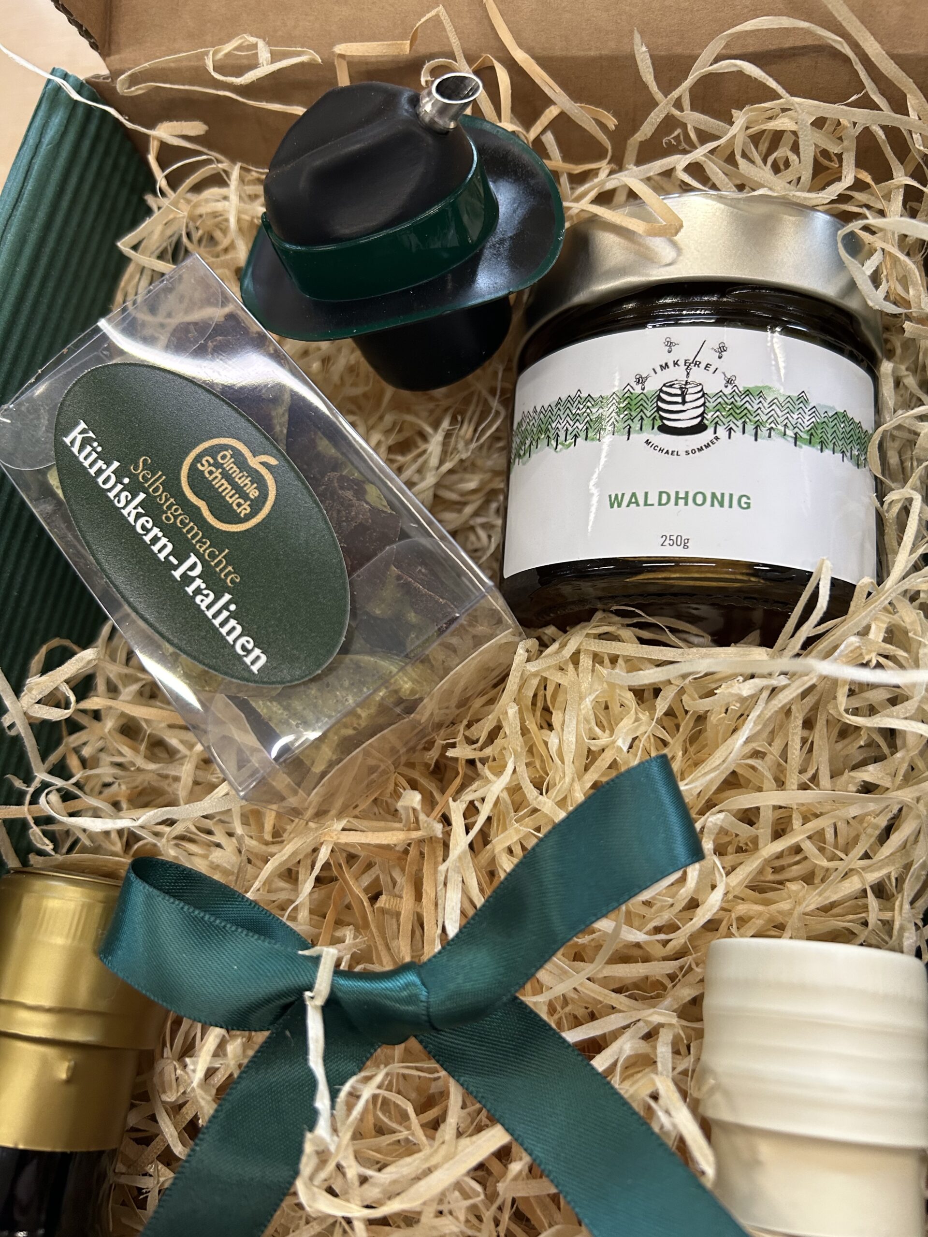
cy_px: 618
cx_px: 464
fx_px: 929
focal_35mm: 26
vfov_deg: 67.3
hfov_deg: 53.1
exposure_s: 1/60
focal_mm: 5.7
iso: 250
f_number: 1.5
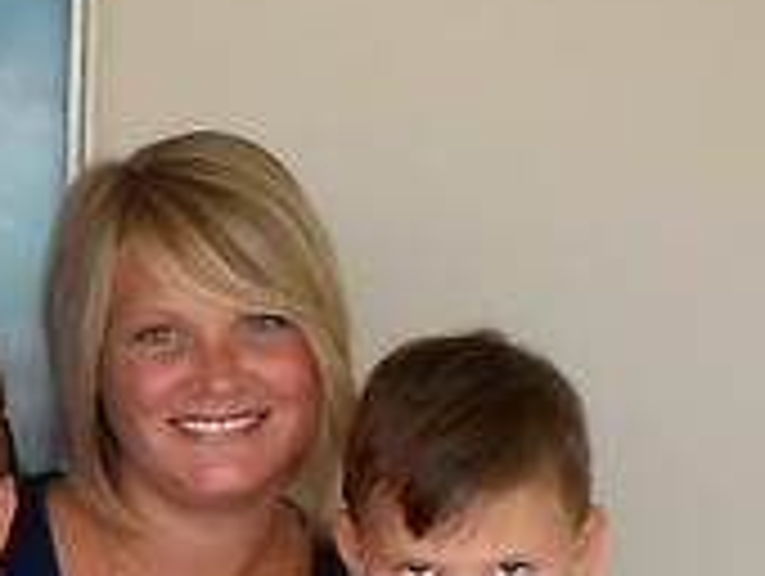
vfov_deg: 13.3
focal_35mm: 110
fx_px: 2434
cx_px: -850
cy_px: 572
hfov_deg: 14.3
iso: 80
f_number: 3.5
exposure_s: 1/40
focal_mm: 4.6
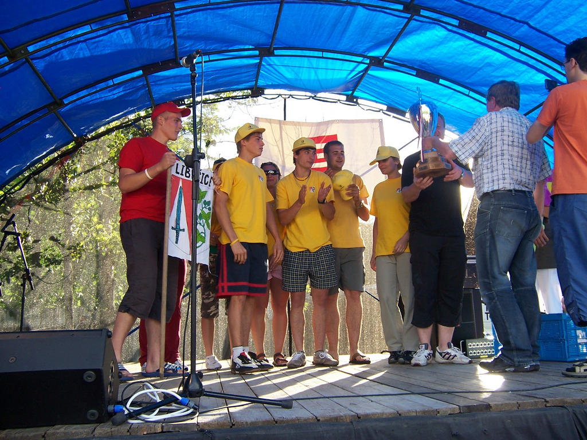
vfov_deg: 42.9
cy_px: 220
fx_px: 560
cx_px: 294
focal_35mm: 33
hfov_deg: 55.4
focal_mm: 5.5
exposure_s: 1/90
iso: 80
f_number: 3.4
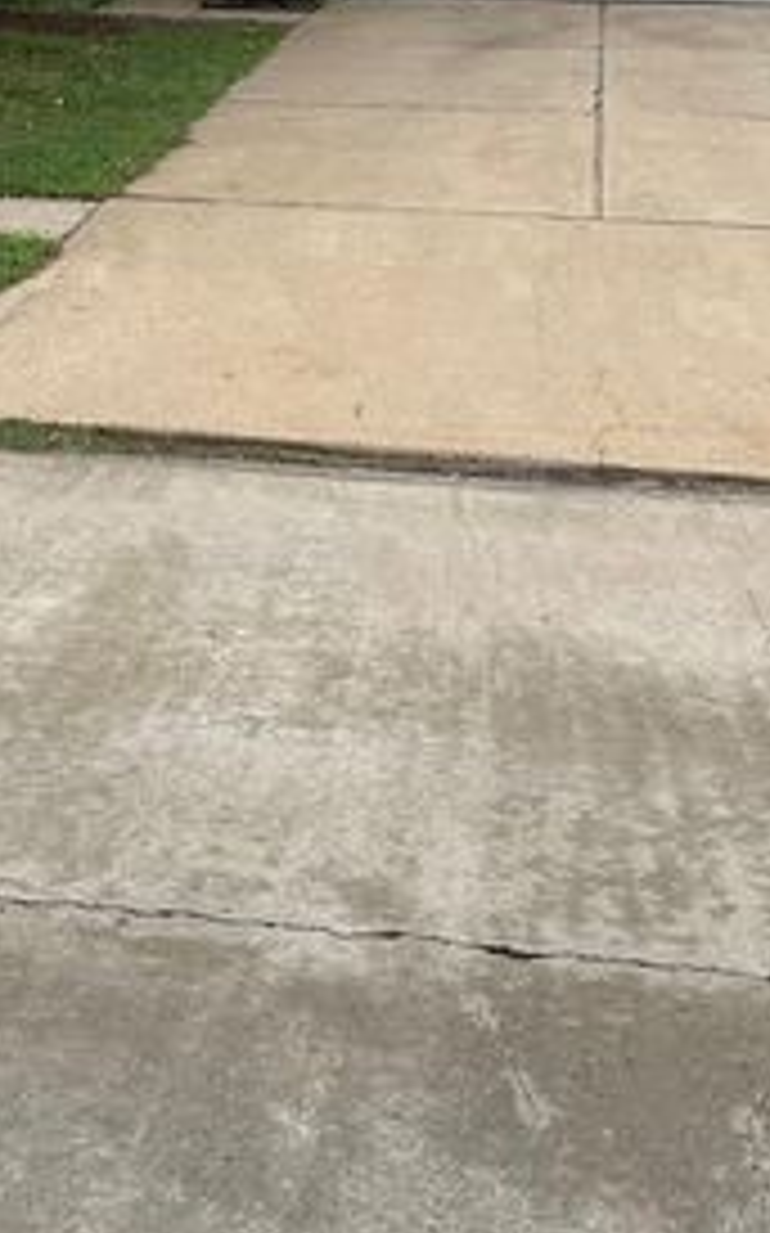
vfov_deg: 28.5
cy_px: -34
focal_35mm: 67
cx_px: 180
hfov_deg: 19.3
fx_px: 2252
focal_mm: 4.2
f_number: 1.6
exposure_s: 1/2681
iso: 32
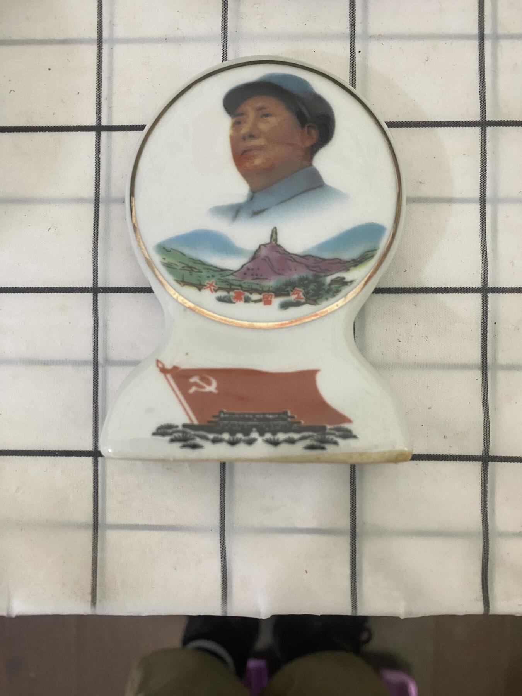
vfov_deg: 67.3
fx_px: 523
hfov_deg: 53.1
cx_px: 261
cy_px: 348
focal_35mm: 26
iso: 250
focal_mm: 4.25
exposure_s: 1/50
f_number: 1.8
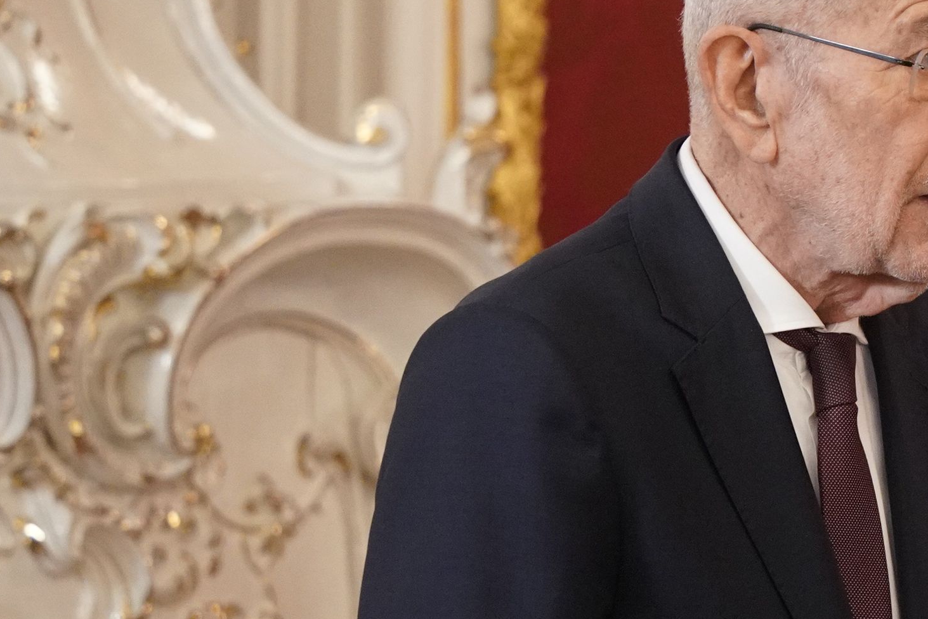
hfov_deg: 7.2
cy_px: 395
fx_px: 7399
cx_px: 900
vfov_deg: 4.8
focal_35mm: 287
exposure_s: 1/250
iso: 6400
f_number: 4.5
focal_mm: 105
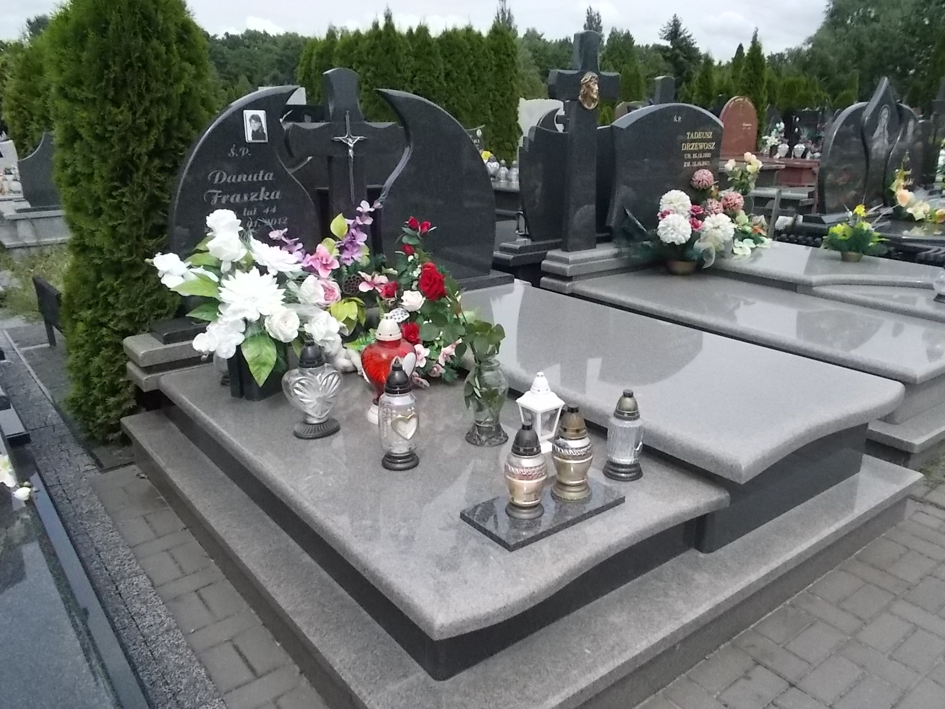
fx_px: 737
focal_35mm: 27
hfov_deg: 65.3
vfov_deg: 51.4
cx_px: 482
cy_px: 358
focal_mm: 4.6
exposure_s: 1/640
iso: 400
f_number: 8
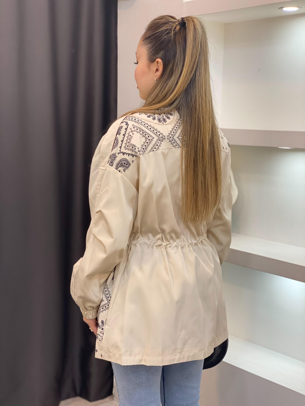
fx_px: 611
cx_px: 152
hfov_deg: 28.0
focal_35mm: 52
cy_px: 203
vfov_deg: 36.8
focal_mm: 6
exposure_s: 1/100
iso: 100
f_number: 2
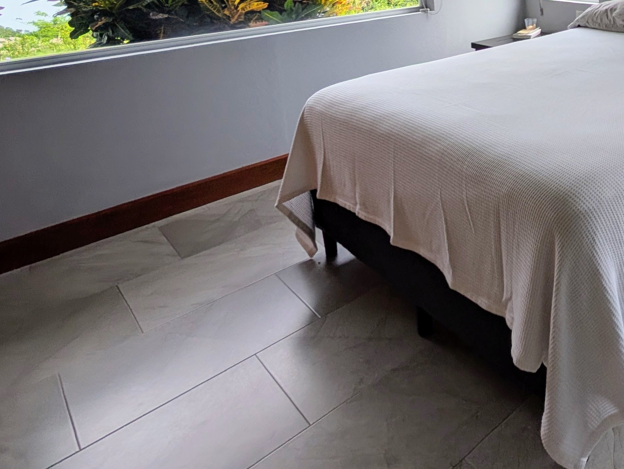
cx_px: 610
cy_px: 2
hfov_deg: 53.0
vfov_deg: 44.1
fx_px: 487
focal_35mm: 27
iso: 58
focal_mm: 2.02
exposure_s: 1/1672
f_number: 1.7
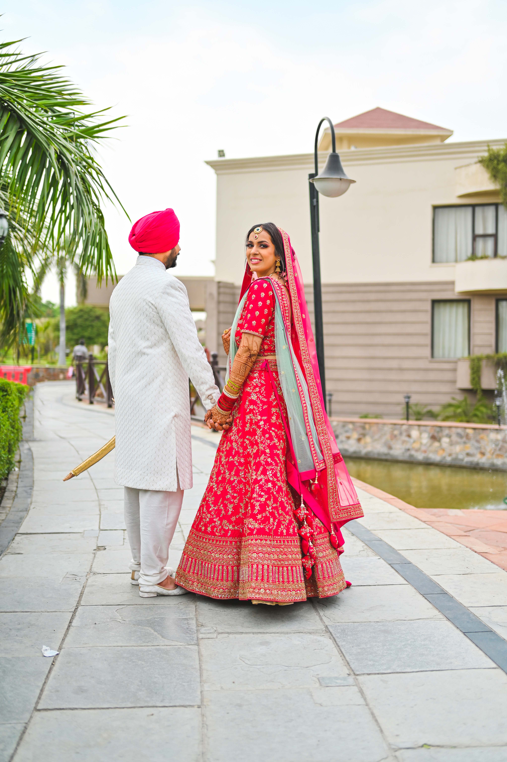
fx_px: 846
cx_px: 254
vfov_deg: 48.5
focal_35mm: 40
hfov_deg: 33.4
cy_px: 381
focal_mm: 40
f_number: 2
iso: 100
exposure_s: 1/1250
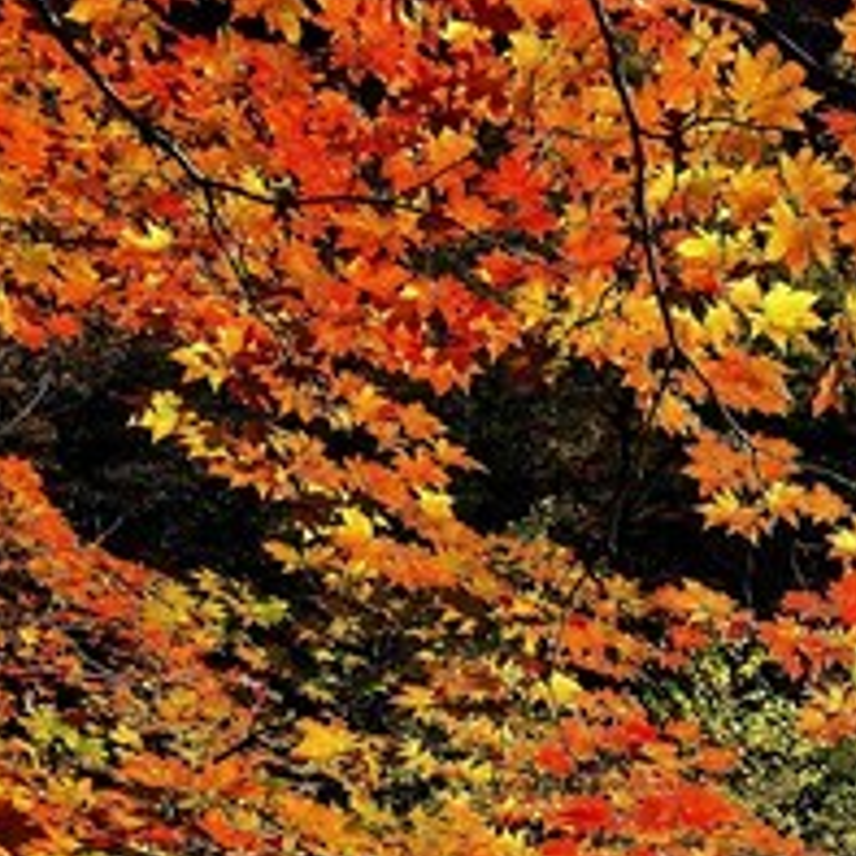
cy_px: 730
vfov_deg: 27.0
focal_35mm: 62
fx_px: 1735
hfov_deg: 26.5
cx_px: 813
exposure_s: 1/435
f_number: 1.7
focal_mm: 6.3
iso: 12
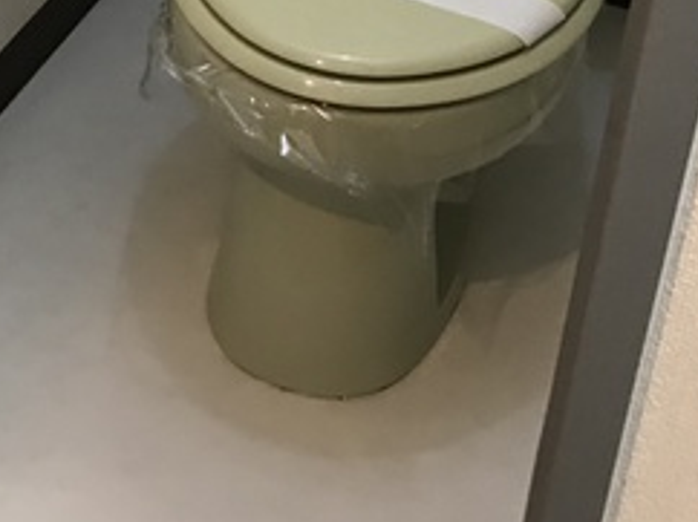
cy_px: -172
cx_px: 133
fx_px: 1632
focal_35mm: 81
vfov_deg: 17.0
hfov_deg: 23.8
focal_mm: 3.99
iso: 50
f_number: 1.8
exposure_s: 1/15
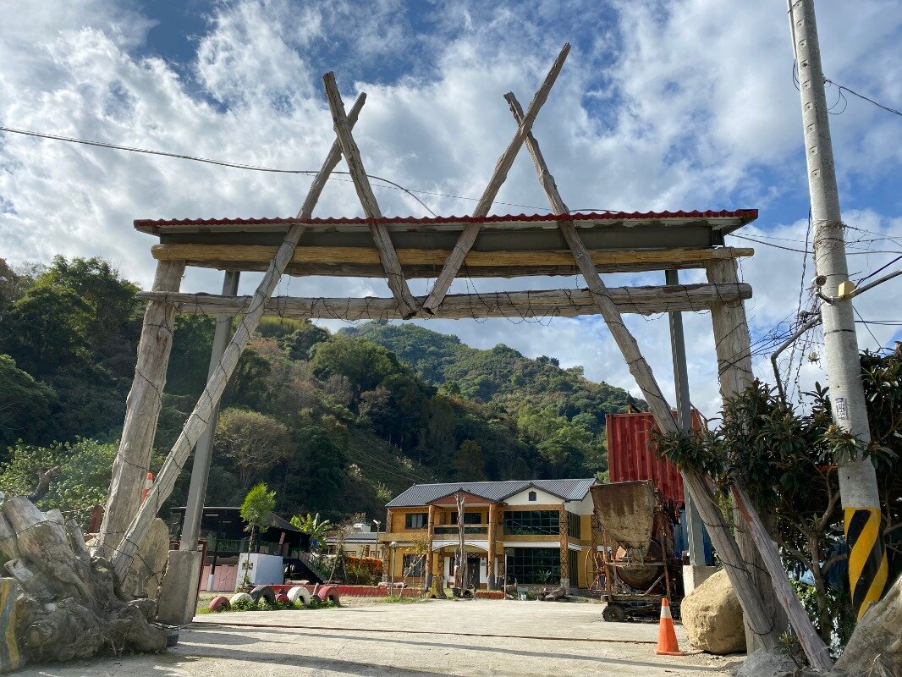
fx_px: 678
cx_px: 451
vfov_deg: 53.1
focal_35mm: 26
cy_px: 338
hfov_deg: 67.3
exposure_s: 1/2695
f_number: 1.8
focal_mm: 4.25
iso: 32
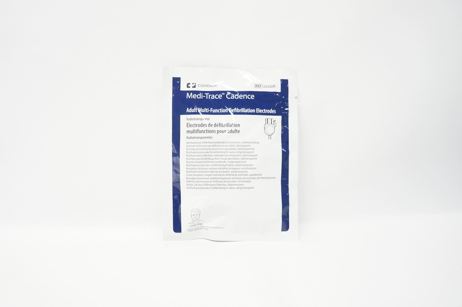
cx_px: 231
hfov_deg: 67.4
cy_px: 154
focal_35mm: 27
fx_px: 346
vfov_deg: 47.8
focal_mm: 18
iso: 400
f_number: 3.5
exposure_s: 1/80
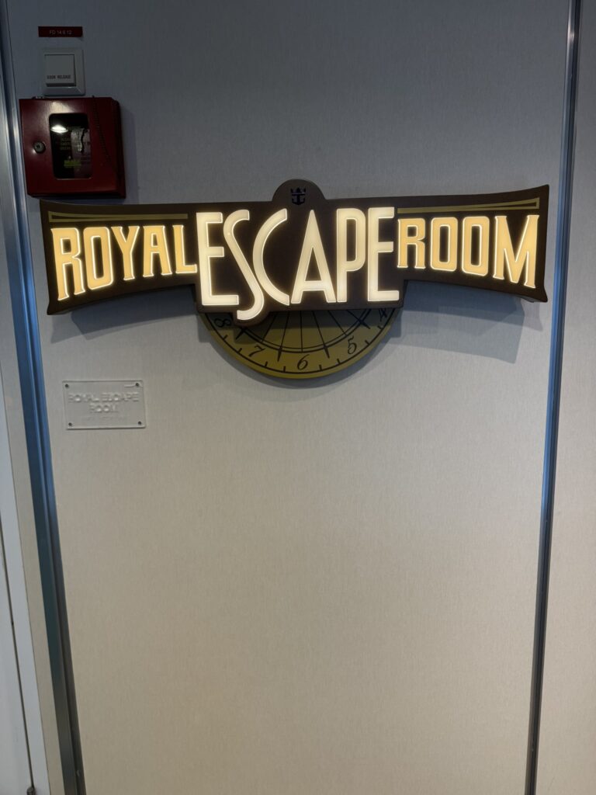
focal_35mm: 24
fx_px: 551
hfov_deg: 56.8
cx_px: 298
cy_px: 398
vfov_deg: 71.6
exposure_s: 1/60
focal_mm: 6.76
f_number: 1.78
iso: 160
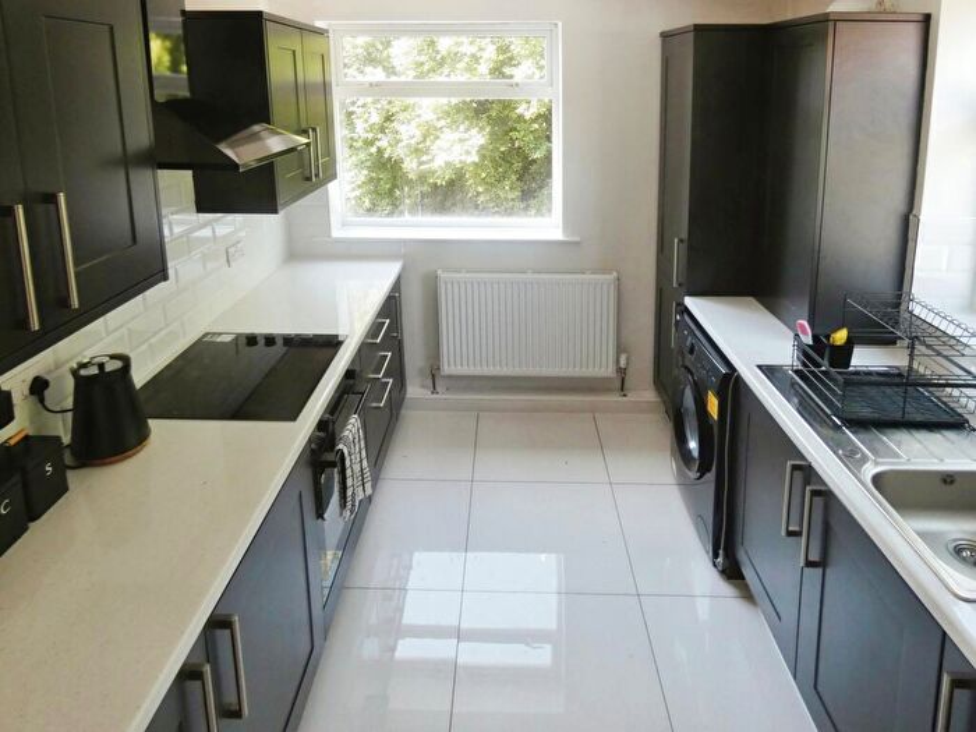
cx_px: 488
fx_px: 564
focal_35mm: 20
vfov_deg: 66.0
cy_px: 366
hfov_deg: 81.7
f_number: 2.8
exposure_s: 1/60
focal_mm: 3.6
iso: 160
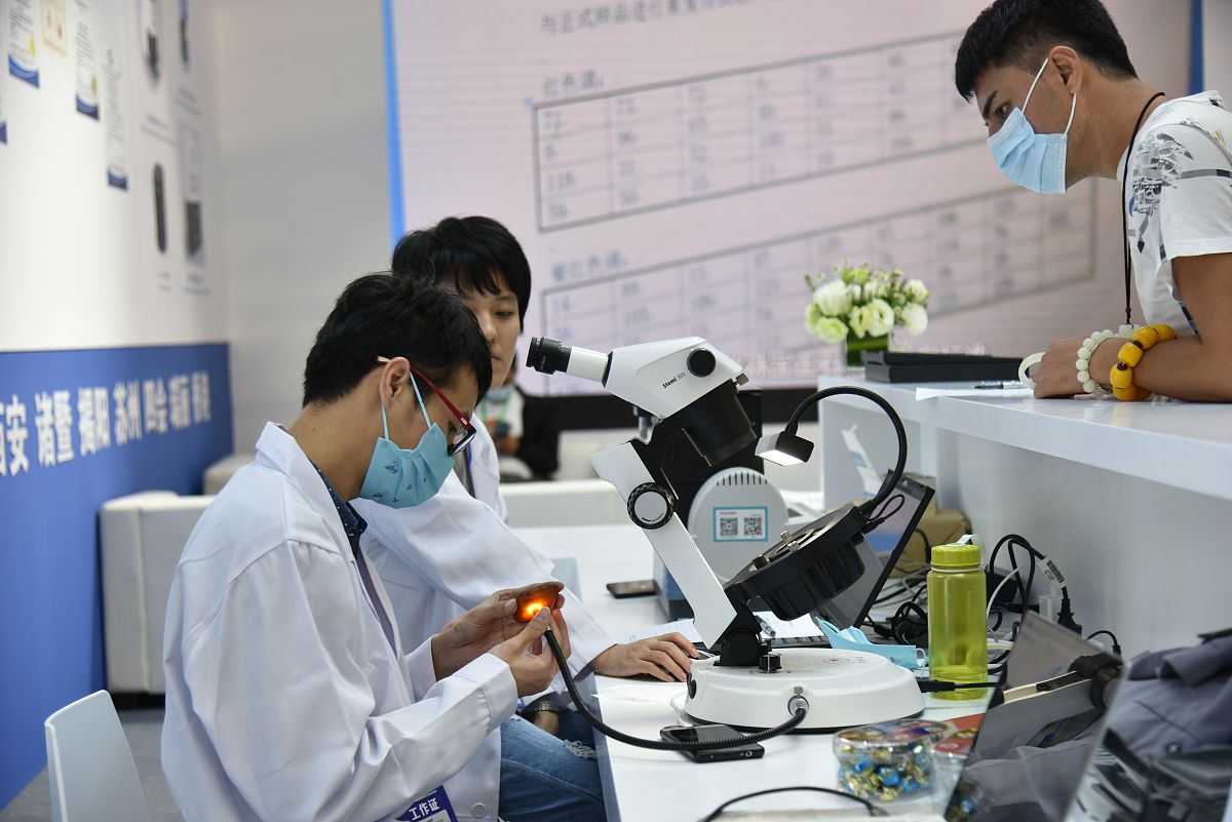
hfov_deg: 34.5
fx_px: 1985
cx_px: 616
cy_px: 411
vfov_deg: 23.4
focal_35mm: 58
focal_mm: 58
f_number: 4
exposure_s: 1/60
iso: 180
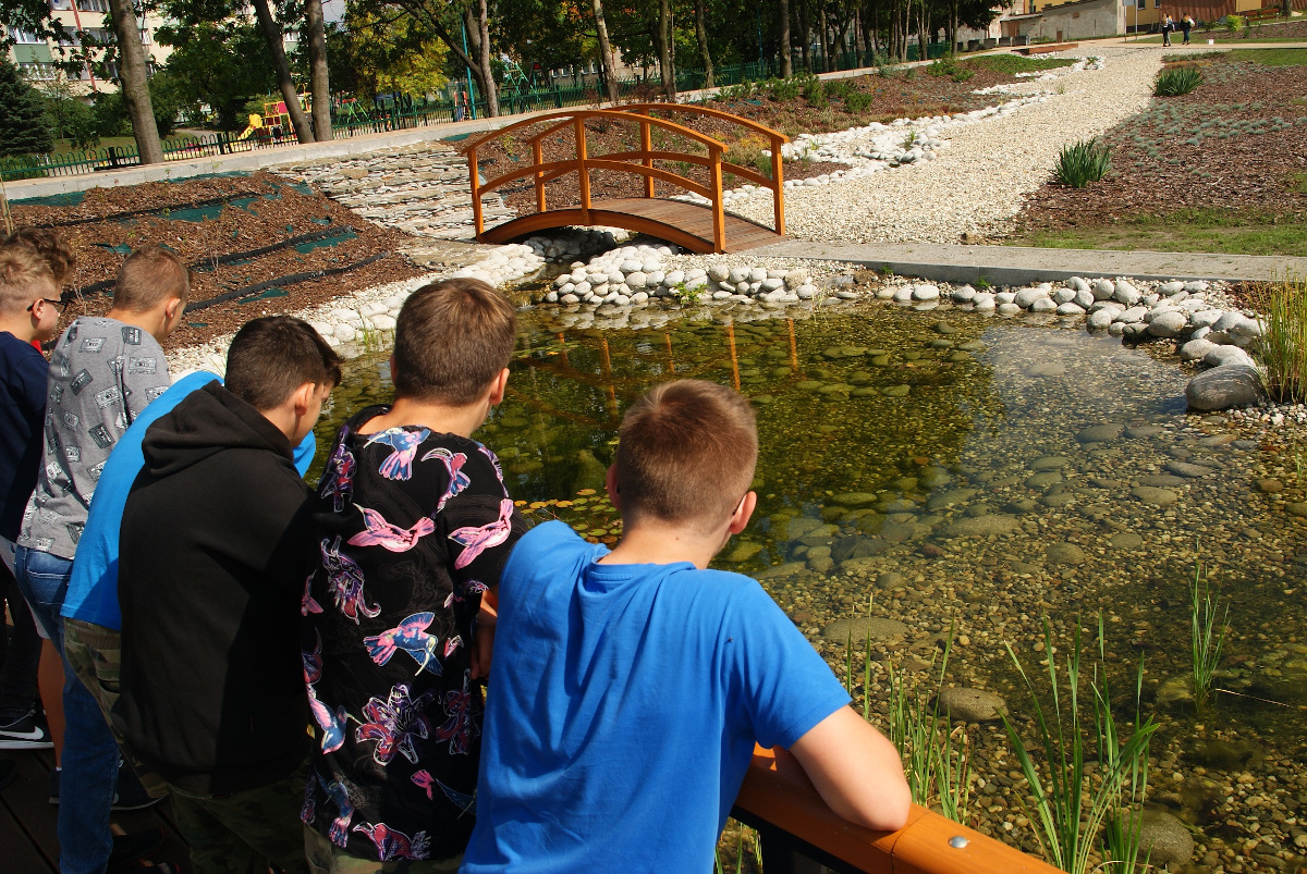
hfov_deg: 57.2
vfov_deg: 40.1
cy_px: 437
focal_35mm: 33
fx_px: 1199
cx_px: 654
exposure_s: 1/80
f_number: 9
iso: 100
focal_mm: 22
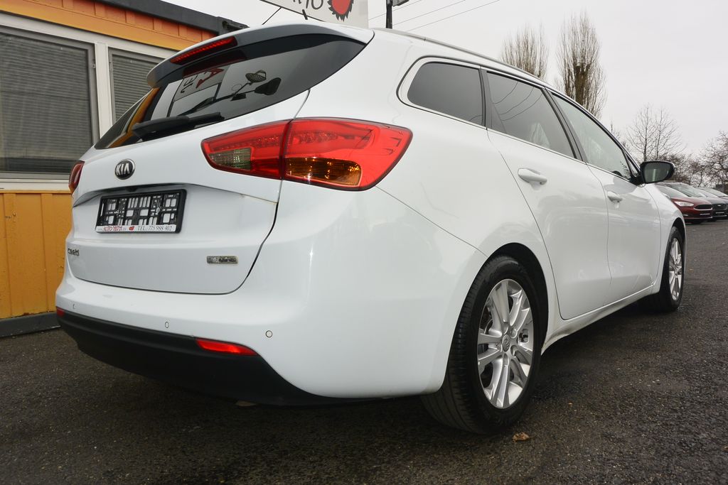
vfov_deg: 47.9
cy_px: 242
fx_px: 546
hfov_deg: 67.4
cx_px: 364
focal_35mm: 27
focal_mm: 10
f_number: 6.3
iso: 160
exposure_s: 1/250
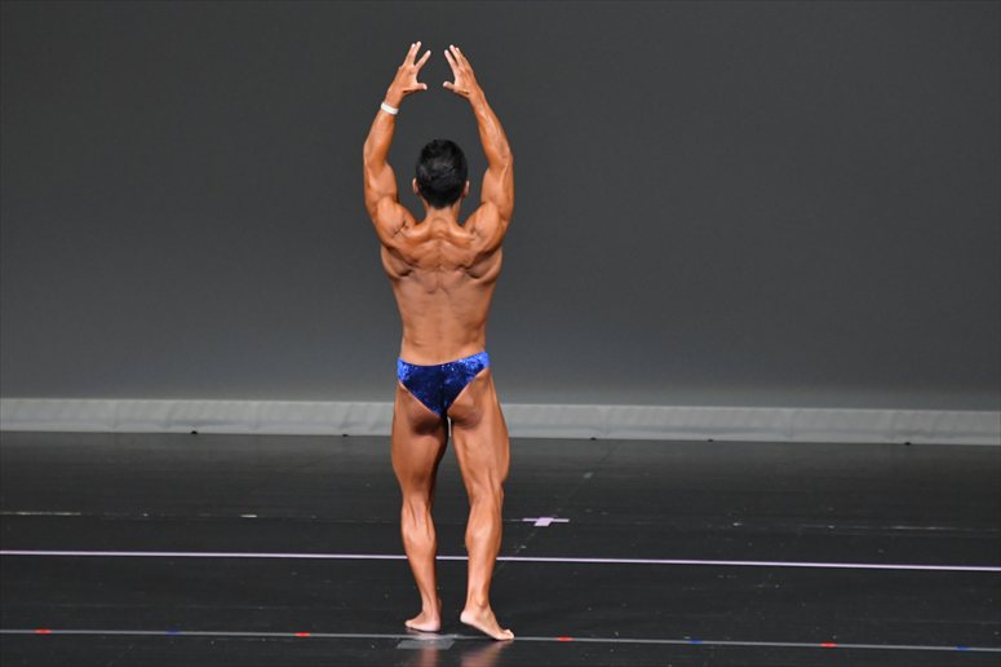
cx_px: 500
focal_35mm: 315
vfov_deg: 4.4
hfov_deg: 6.5
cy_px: 334
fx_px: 8755
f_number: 5.6
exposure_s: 1/400
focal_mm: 210
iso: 4000
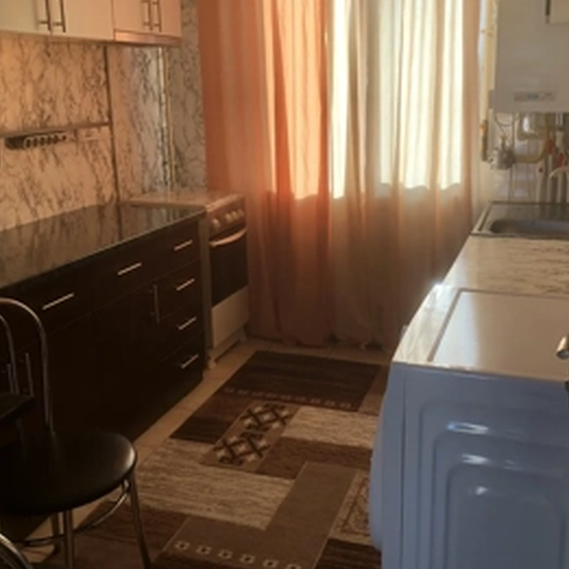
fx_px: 707
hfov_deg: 43.8
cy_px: 259
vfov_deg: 43.8
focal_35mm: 38
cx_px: 301
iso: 20
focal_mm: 3.99
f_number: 1.8
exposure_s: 1/120
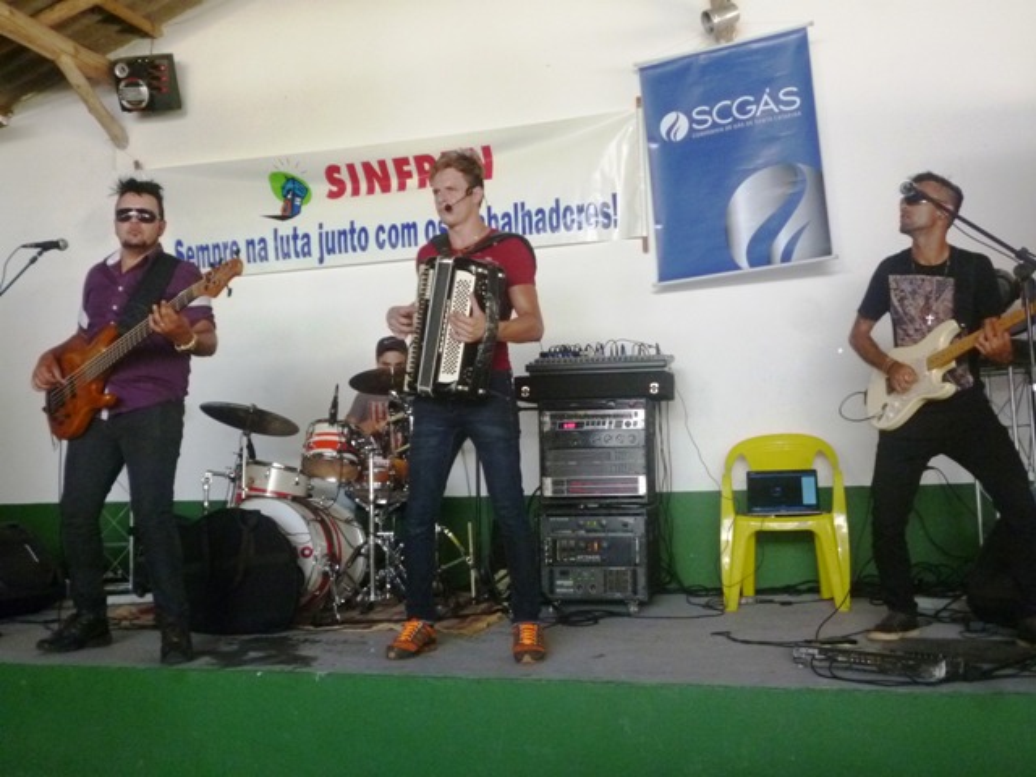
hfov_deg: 51.4
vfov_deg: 39.7
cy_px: 388
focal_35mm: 36
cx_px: 518
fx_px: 1077
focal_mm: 6.4
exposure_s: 1/60
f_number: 3.5
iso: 400
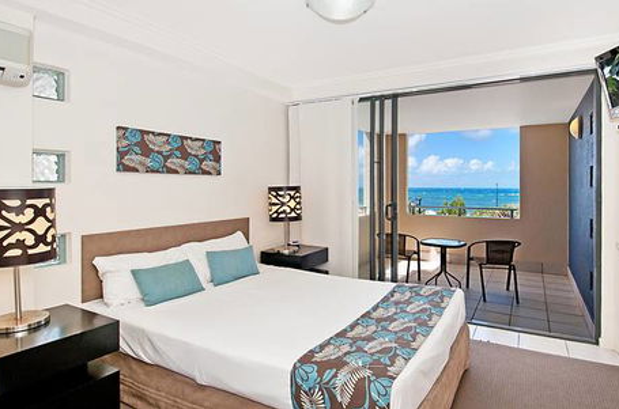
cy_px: 194
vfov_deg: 64.2
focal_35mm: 19
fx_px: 326
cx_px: 313
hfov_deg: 87.0
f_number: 8
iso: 400
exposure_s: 1/250
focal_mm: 12
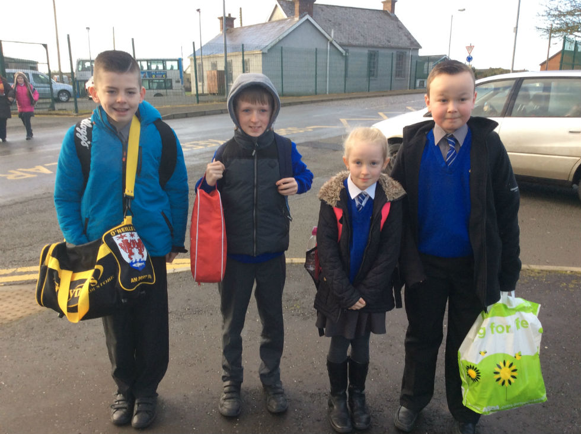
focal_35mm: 32
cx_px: 290
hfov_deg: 56.9
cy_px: 217
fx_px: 536
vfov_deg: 44.1
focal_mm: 3.3
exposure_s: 1/120
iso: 32
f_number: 2.4
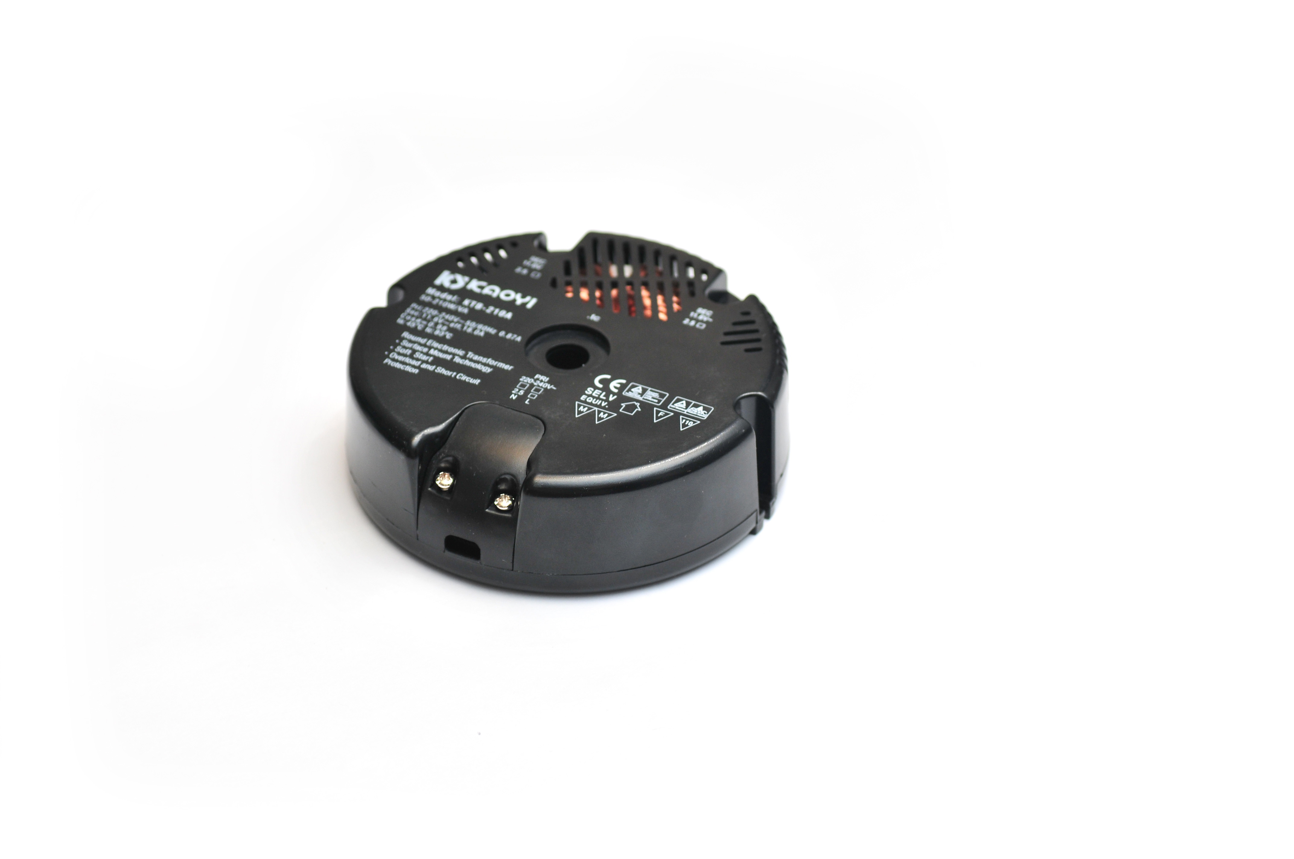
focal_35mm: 135
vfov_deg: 10.1
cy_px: 430
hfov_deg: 15.2
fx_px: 4847
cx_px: 647
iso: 200
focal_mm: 90
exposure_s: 1/80
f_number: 5
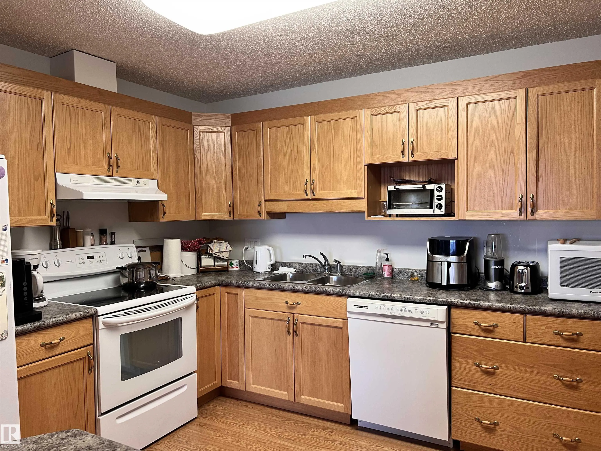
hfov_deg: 67.3
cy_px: 226
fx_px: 451
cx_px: 300
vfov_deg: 53.1
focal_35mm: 26
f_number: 1.5
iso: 100
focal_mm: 5.7
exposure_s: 1/46
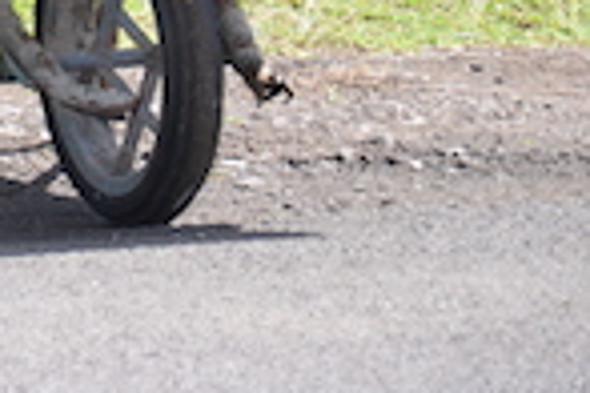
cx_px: -510
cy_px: -401
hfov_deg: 3.4
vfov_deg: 2.3
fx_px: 9833
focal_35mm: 600
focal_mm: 98
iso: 800
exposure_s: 1/800
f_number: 7.1
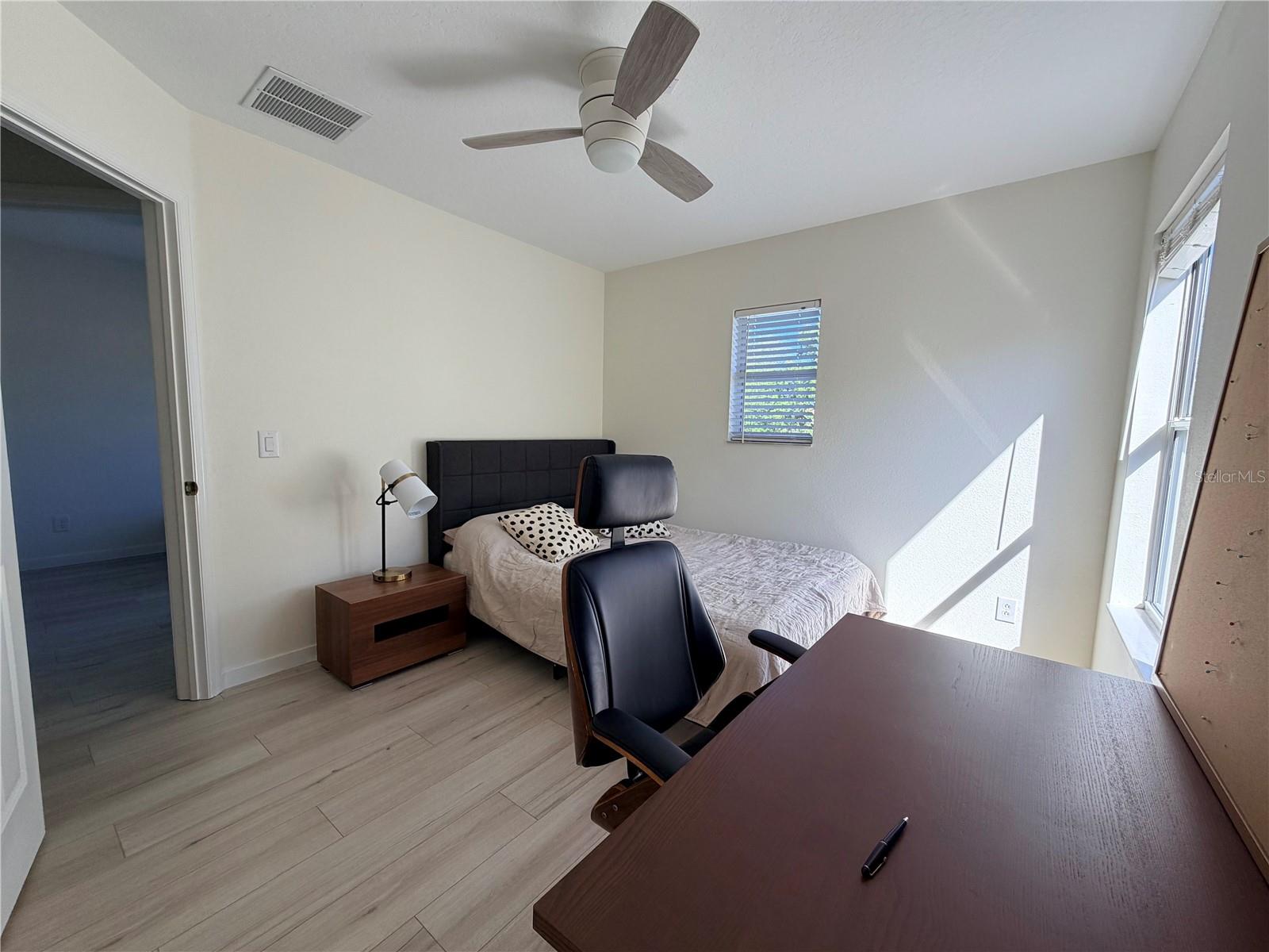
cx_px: 634
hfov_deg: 102.1
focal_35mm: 14
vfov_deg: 85.7
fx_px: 513
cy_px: 476
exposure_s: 1/211
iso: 50
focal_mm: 2.22
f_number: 2.2
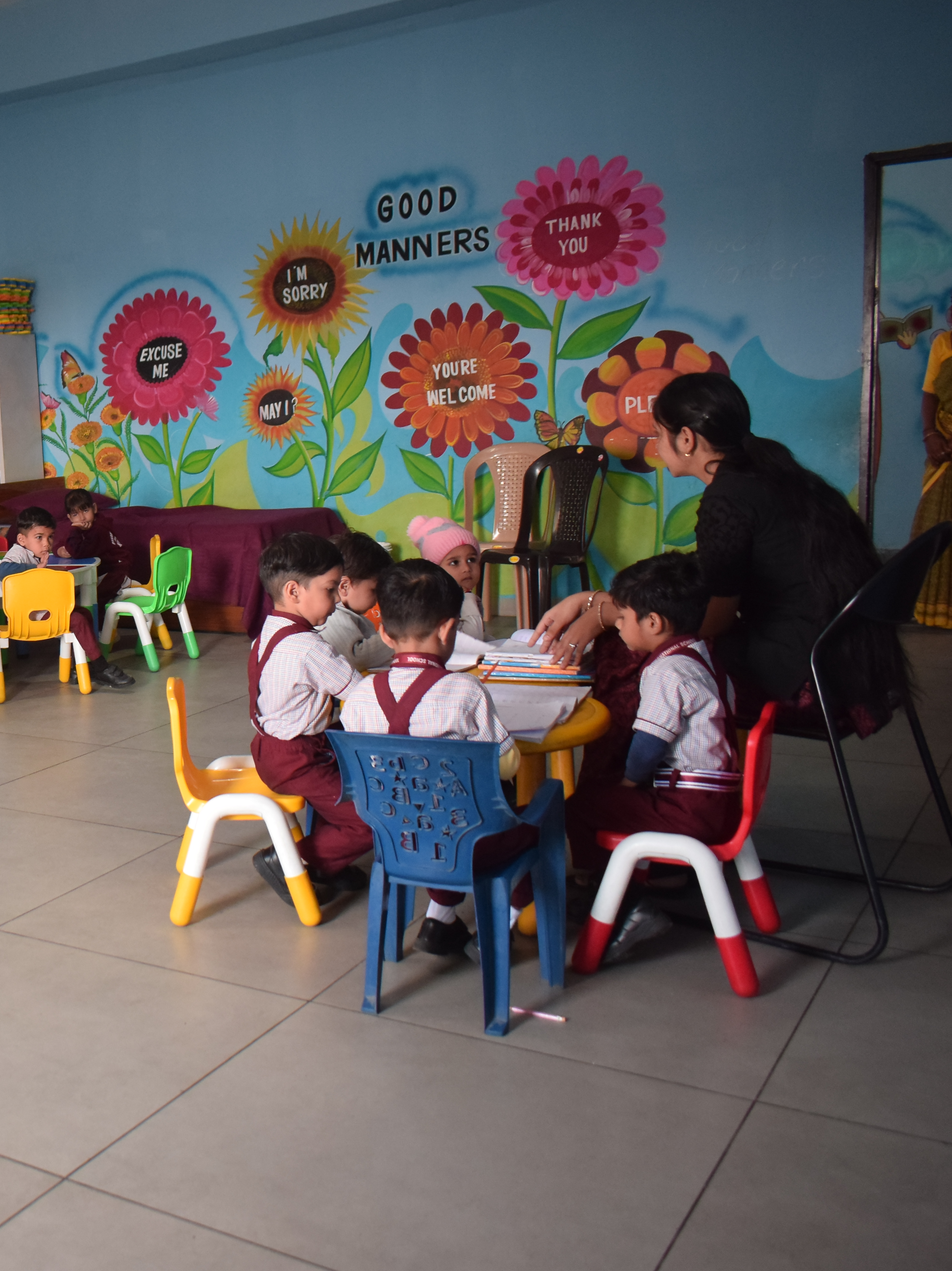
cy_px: 636
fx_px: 1430
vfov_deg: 47.9
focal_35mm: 39
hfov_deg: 34.1
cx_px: 34
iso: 1000
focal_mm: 18
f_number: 3.5
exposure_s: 1/125
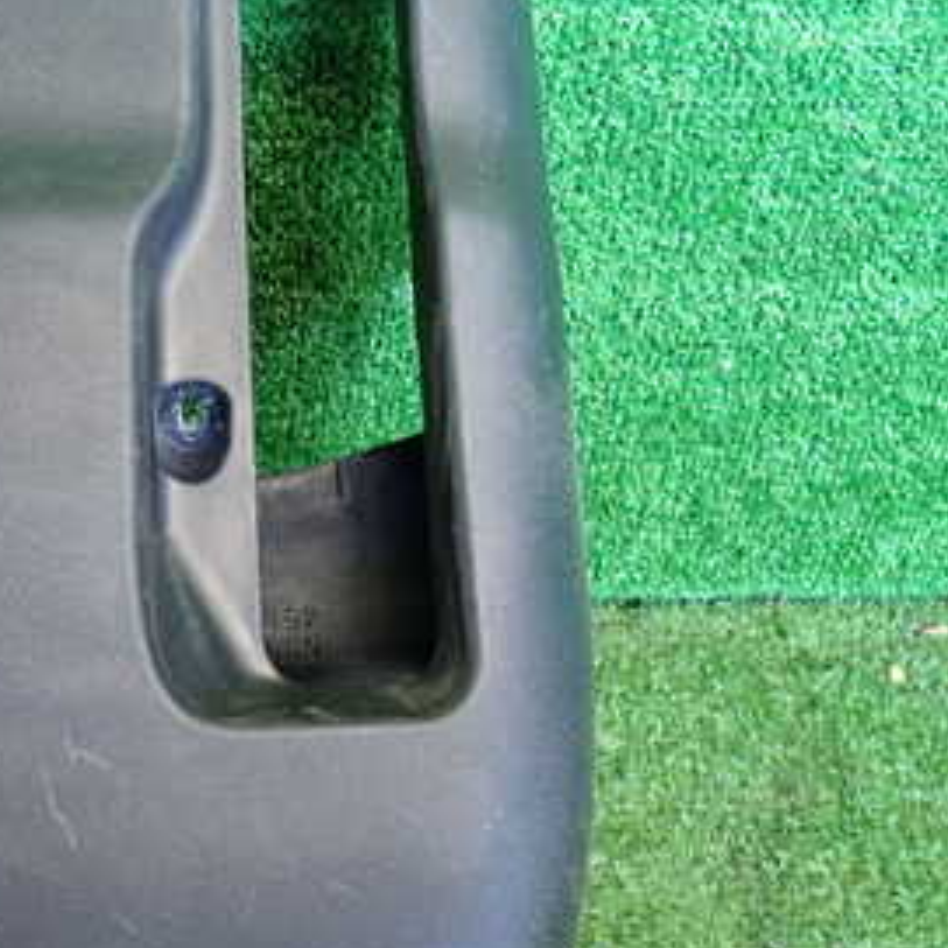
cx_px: 213
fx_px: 1518
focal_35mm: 49
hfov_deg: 33.8
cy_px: 441
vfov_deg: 34.7
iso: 320
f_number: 2
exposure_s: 1/30
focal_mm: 4.5
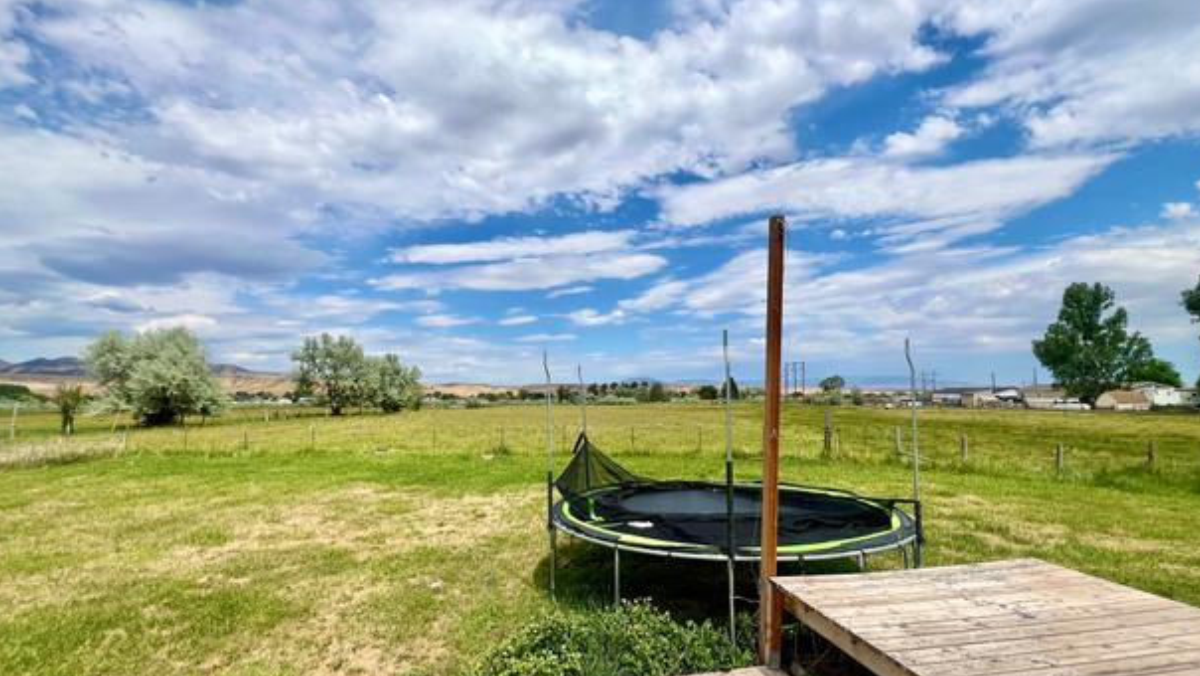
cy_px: 378
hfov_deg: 103.0
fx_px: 477
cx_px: 586
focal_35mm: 15
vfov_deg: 70.3
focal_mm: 1.57
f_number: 1.8
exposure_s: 1/3311
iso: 32
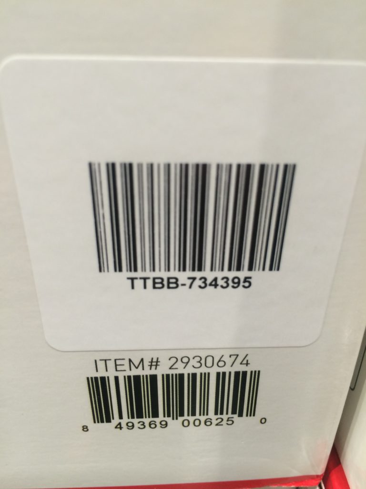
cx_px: 183
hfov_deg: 48.2
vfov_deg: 61.7
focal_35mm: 29
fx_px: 409
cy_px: 244
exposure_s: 1/30
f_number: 2.2
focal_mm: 4.15
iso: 80
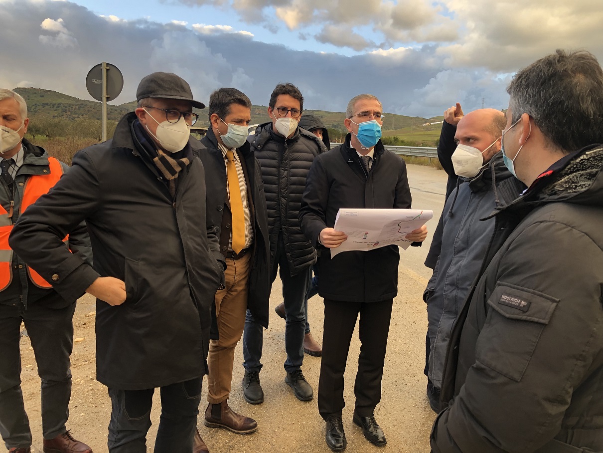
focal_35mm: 28
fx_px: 488
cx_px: 302
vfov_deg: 49.8
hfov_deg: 63.4
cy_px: 226
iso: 25
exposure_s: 1/120
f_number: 1.8
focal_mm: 4
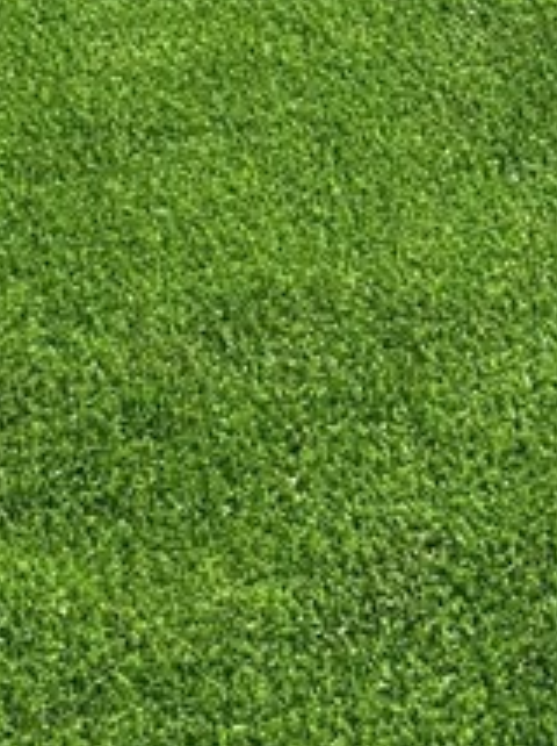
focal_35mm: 115
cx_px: 143
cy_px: -275
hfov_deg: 12.8
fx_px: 2472
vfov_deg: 16.1
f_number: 1.78
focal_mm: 6.86
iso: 80
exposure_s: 1/3356
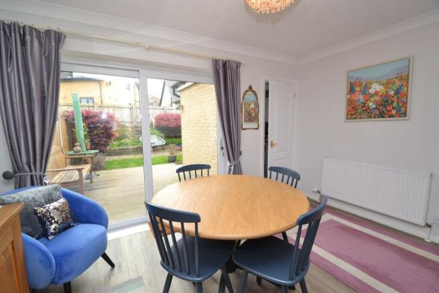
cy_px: 146
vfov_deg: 77.4
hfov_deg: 100.4
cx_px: 220
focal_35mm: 15
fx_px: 183
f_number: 4.5
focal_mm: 10
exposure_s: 1/80
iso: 400
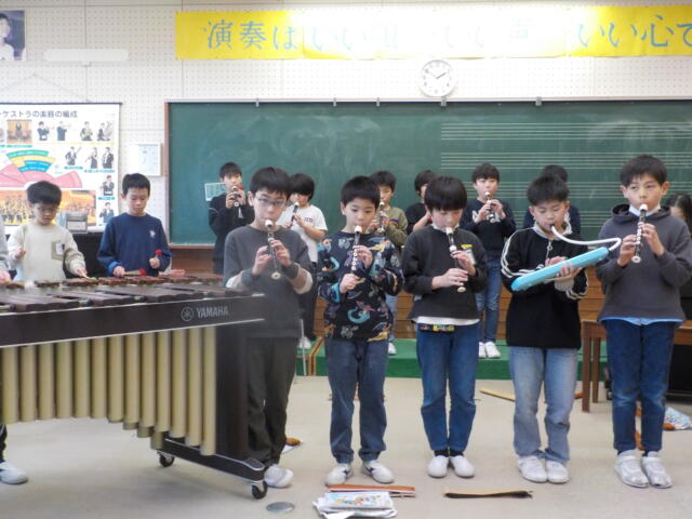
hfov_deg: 60.0
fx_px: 600
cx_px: 346
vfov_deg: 46.8
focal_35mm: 30
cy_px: 260
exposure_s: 1/50
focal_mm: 4.1
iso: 360
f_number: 3.3
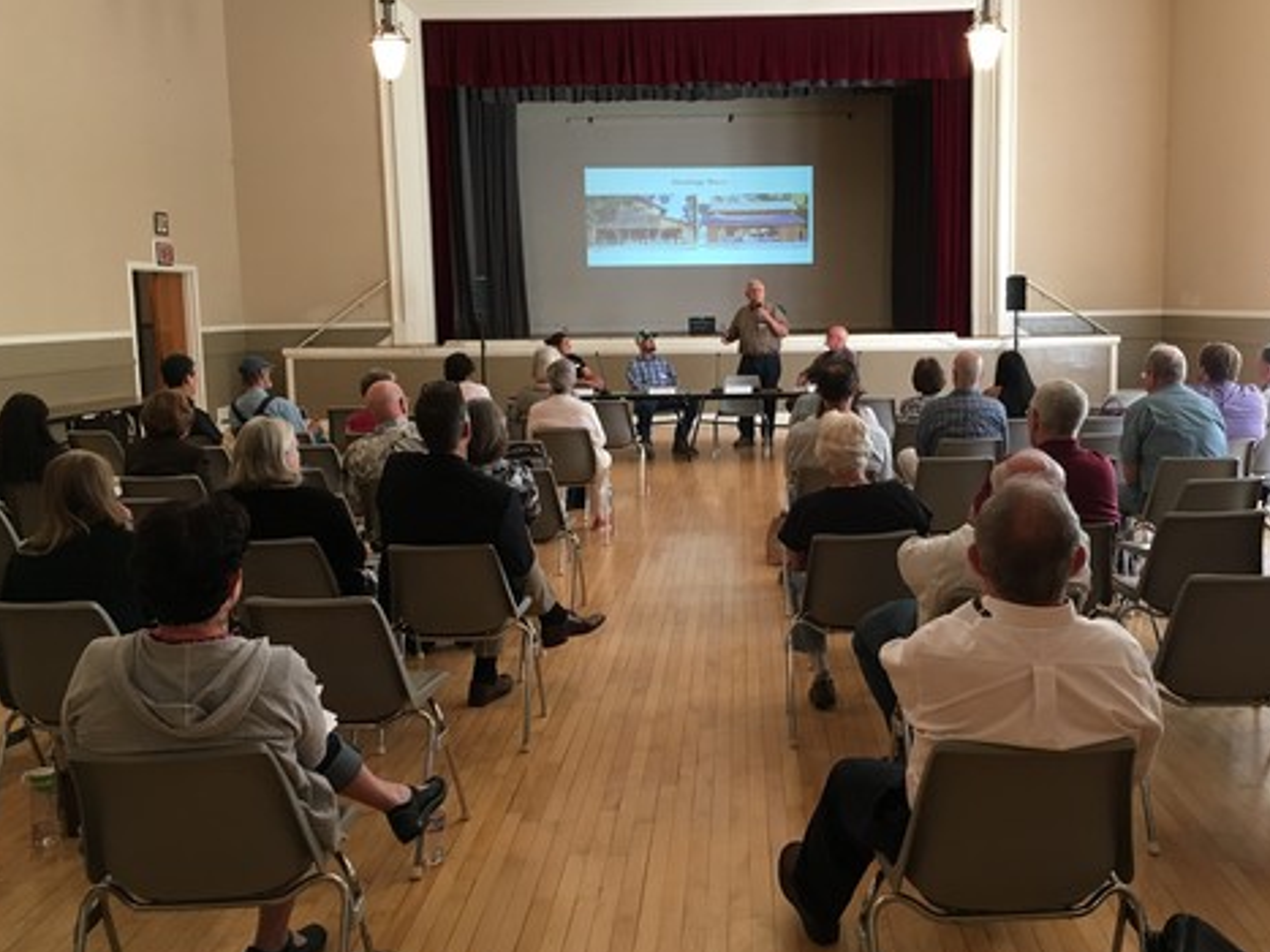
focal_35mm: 36
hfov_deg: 51.2
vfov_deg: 39.6
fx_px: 1320
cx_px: 726
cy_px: 453
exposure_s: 1/30
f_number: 2.2
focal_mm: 4.15
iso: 100
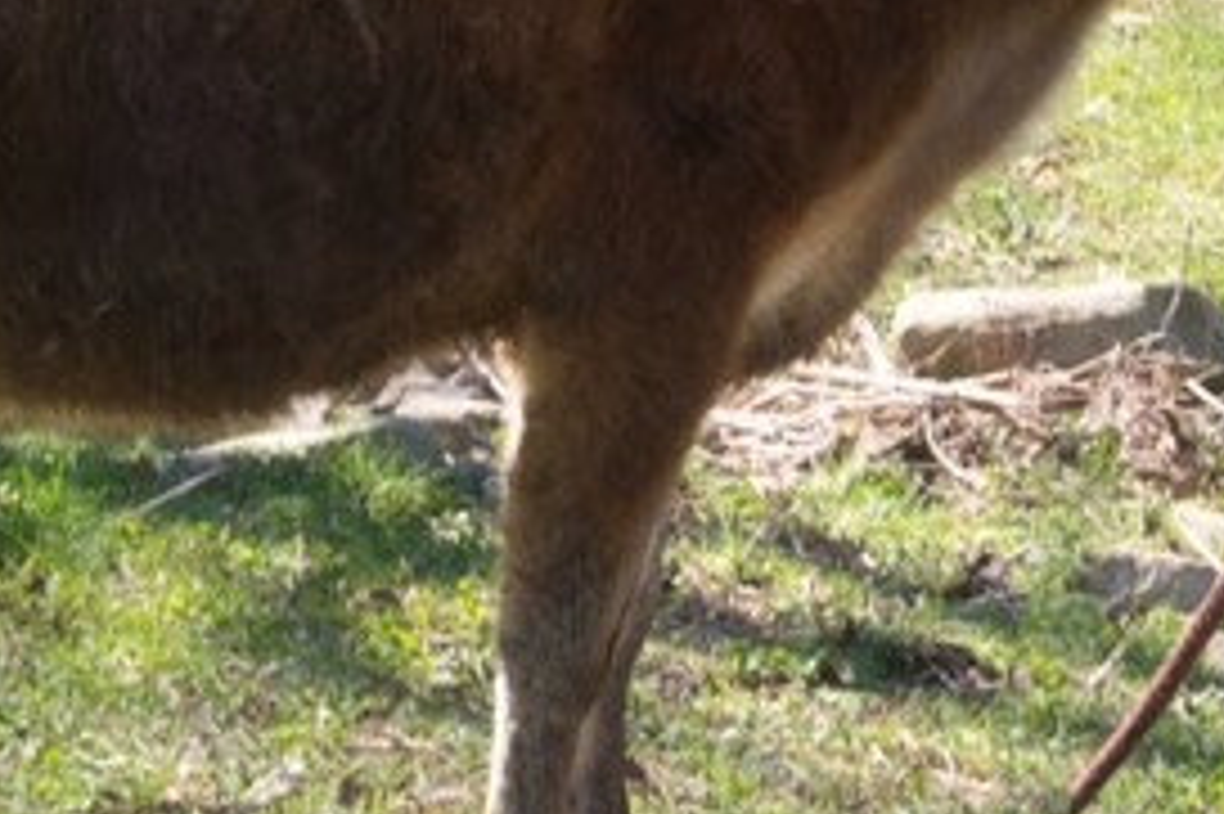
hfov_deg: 10.6
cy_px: 2
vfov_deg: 7.0
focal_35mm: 194
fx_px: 6598
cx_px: 454
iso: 400
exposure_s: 1/100
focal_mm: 55
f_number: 11
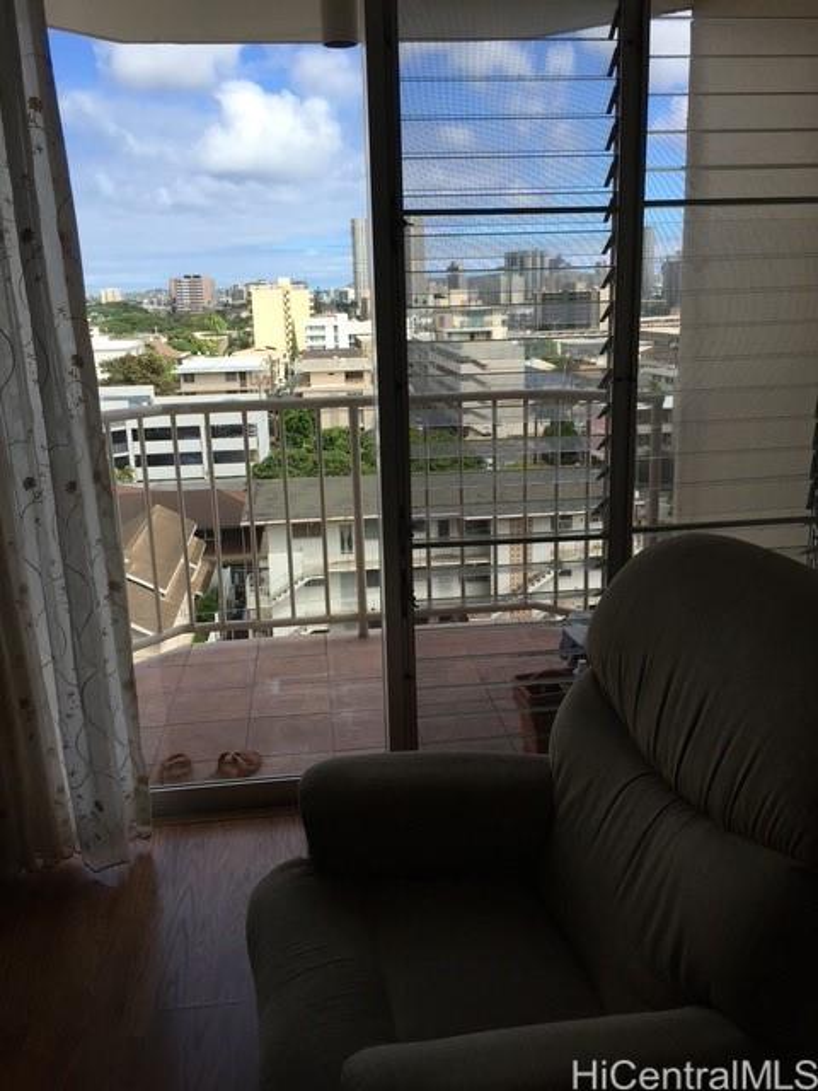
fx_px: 914
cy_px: 546
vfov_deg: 61.7
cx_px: 409
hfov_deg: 48.2
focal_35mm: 29
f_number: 2.2
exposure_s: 1/1319
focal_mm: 4.15
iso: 32
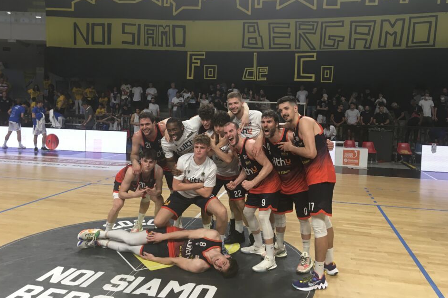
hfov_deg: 60.3
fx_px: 386
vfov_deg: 42.2
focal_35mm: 31
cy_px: 130
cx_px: 224
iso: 32
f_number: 2.2
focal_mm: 4.15
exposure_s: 1/33
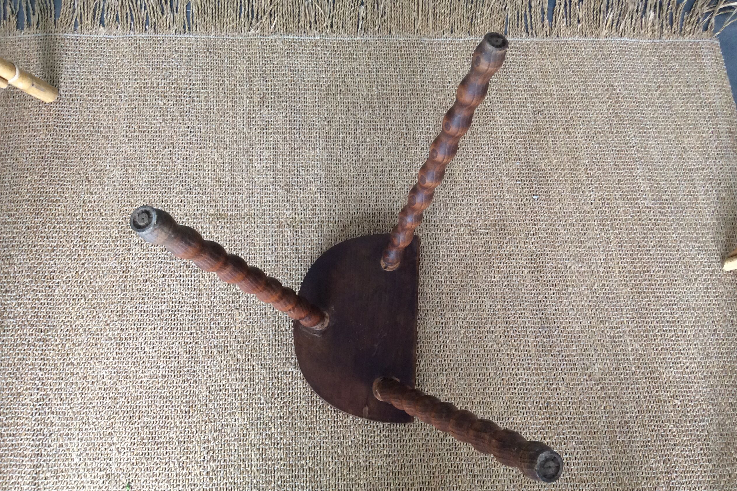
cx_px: 373
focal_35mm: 34
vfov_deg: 38.9
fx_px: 696
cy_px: 253
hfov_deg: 55.8
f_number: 2.4
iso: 80
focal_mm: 3.3
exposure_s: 1/25
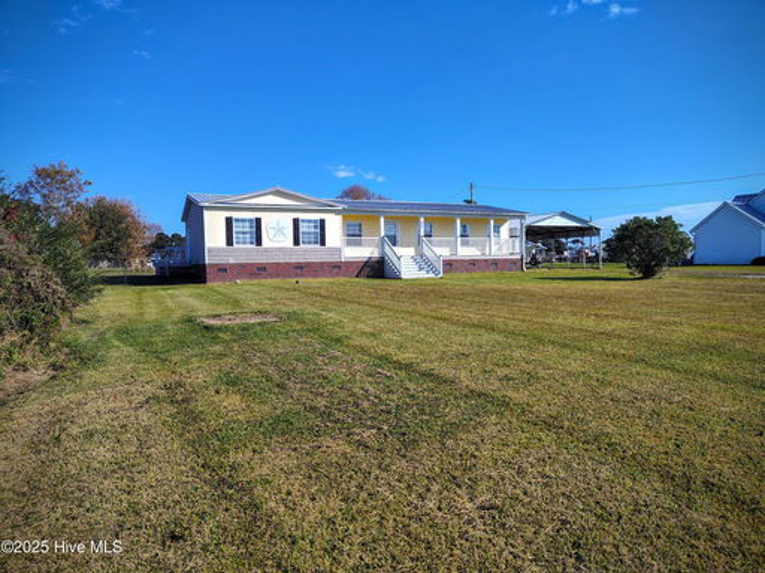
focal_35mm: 23
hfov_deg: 73.9
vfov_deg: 58.9
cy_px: 286
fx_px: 508
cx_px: 382
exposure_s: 1/2026
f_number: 1.8
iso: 100
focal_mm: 5.56
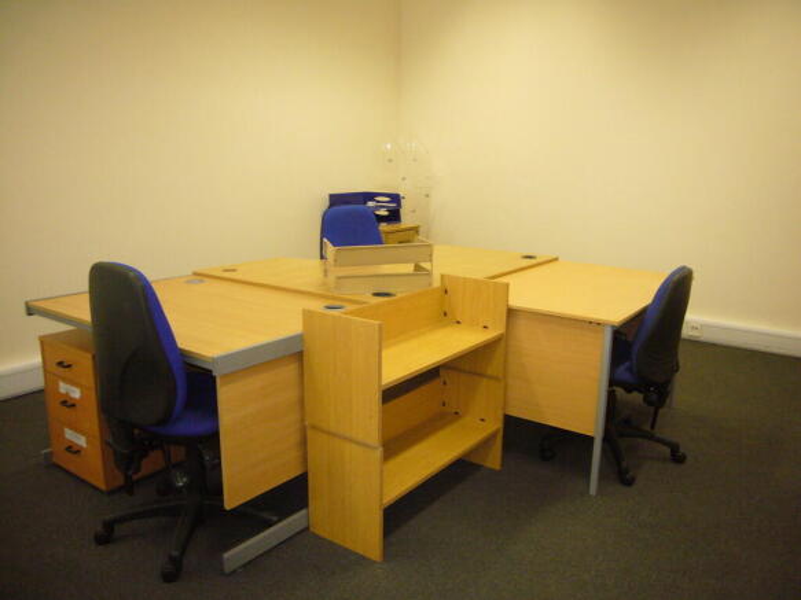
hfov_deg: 63.5
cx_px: 400
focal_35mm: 28
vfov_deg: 49.7
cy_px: 300
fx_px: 648
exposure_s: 1/30
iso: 250
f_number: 2.8
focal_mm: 4.6
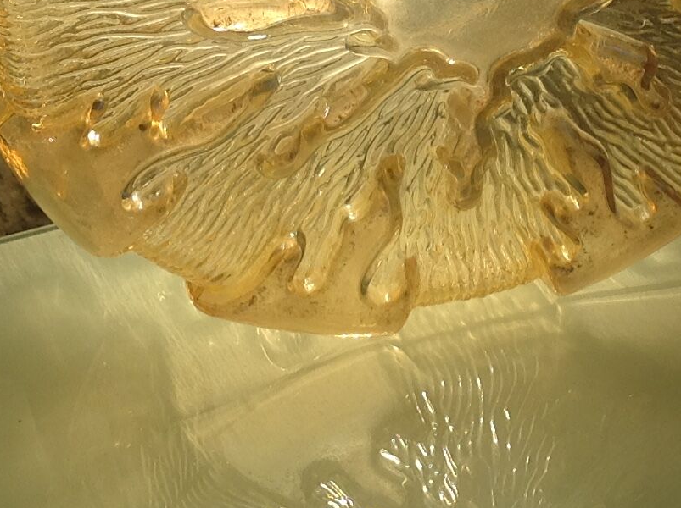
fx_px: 2220
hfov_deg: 17.4
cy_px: -87
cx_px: 416
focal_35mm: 113
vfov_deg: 12.8
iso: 50
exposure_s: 1/360
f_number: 2.4
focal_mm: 4.28
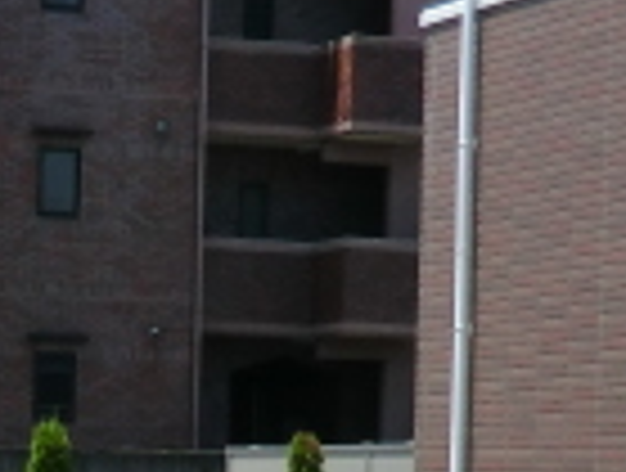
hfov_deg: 12.5
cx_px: -23
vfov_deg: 9.1
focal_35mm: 156
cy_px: 854
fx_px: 2828
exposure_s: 1/1000
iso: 80
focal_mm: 6.1
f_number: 3.6
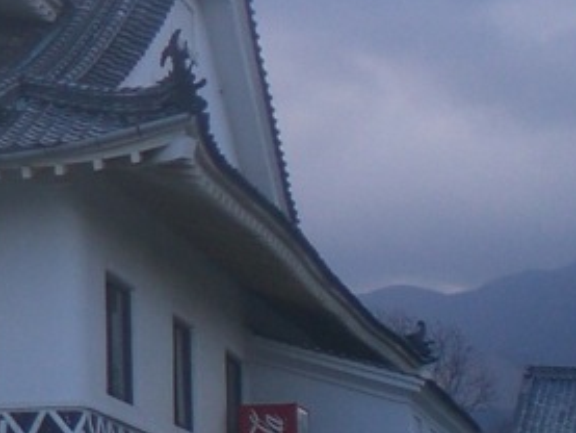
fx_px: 2281
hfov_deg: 13.2
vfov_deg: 10.8
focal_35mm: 137
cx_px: -418
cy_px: 98
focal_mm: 6.3
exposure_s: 1/320
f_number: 3.1
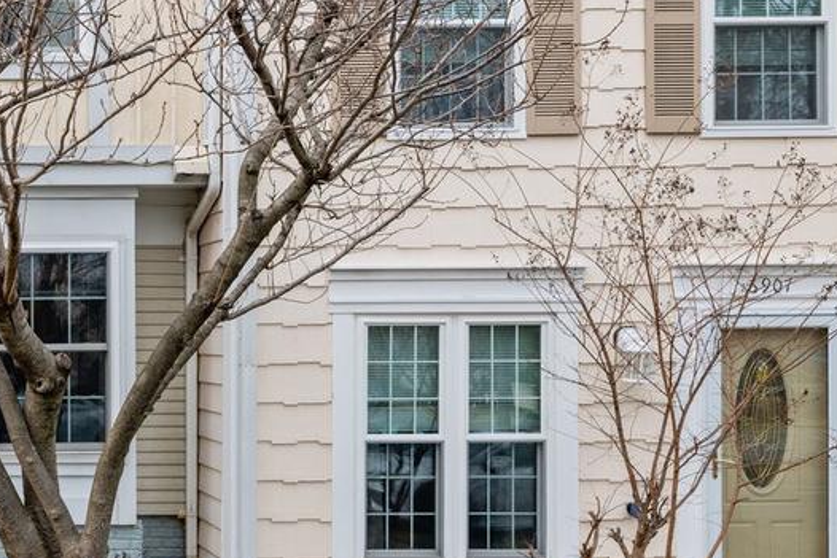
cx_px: -186
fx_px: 1209
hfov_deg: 31.5
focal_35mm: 52
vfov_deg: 25.8
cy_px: 175
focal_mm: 19
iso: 200
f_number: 8
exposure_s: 1/250
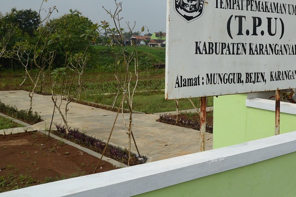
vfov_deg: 28.4
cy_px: 30
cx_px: 234
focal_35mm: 46
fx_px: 377
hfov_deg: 41.2
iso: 200
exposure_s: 1/500
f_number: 11
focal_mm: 17
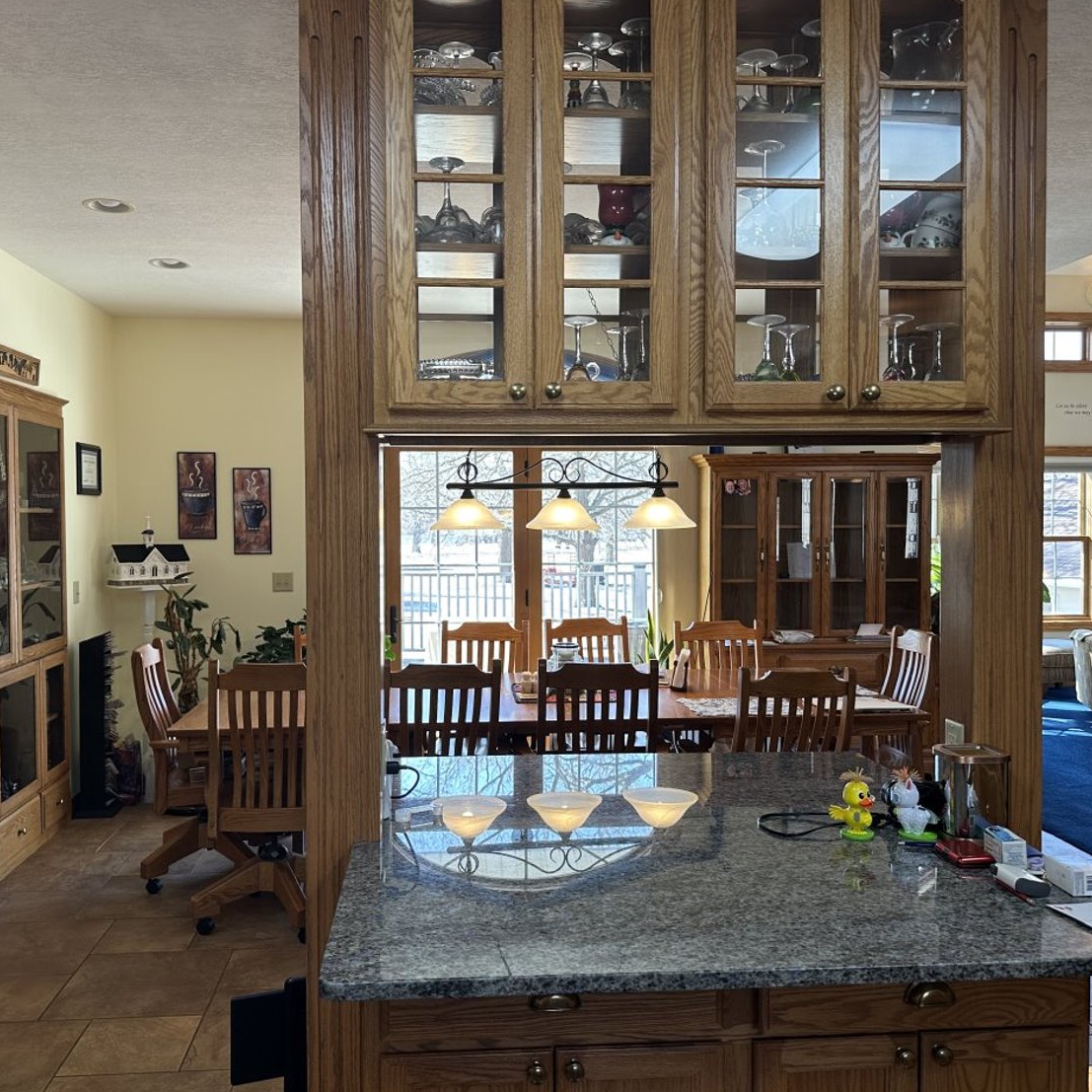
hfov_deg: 55.6
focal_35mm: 29
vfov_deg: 55.6
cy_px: 551
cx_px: 514
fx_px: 1035
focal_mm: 6.86
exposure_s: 1/120
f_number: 1.78
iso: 125
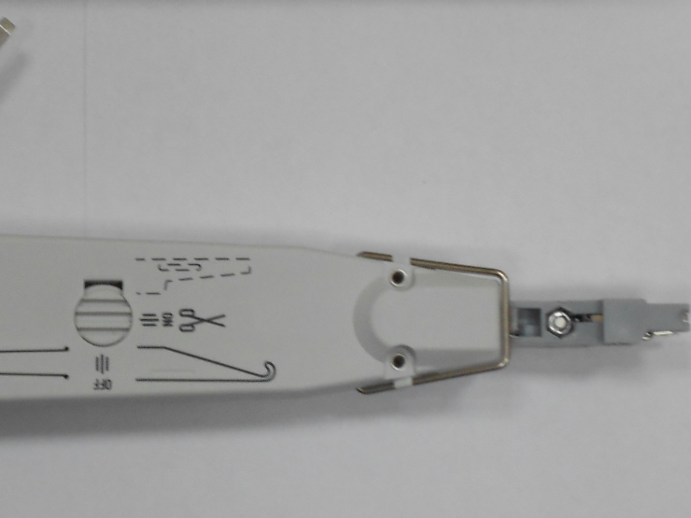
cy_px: 125
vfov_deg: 12.2
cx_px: 155
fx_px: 2415
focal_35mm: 121
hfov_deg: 16.2
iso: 200
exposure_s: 1/30
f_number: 4.9
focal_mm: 10.3
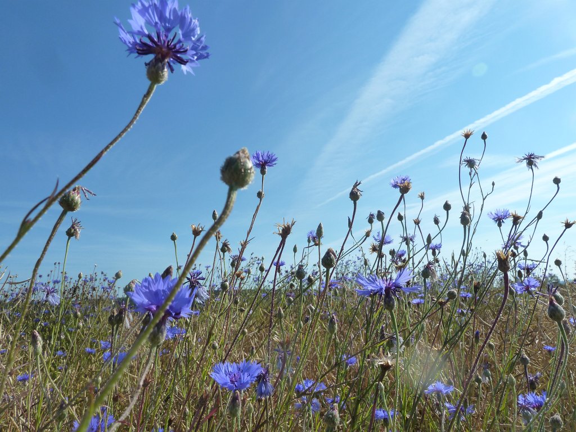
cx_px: 288
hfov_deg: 69.4
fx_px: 416
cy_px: 216
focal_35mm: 25
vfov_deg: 54.9
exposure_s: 1/500
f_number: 5.6
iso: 125
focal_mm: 4.1
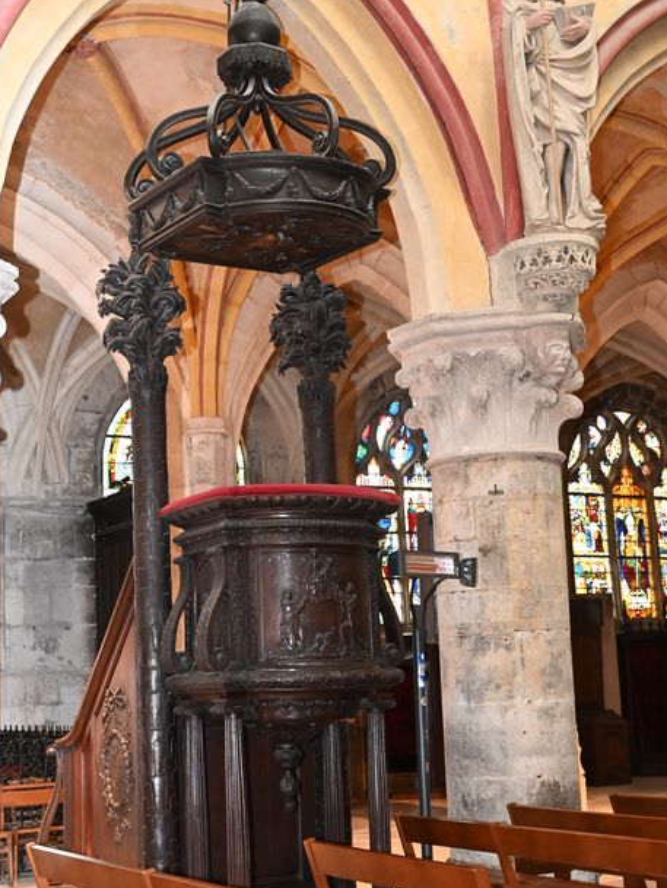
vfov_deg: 36.2
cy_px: 470
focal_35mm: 53
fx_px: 1361
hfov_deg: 27.5
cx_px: 328
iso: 6400
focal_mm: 48
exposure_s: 1/60
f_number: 5.6
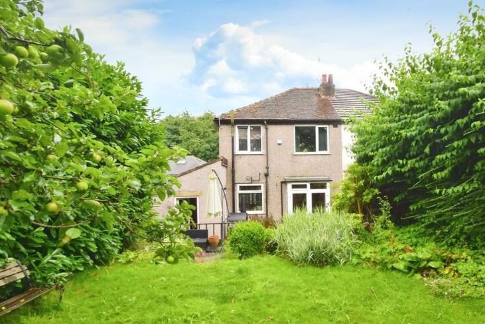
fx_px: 283
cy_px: 174
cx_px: 291
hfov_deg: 80.2
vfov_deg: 59.5
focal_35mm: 21
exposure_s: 1/160
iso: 400
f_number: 9
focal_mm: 10
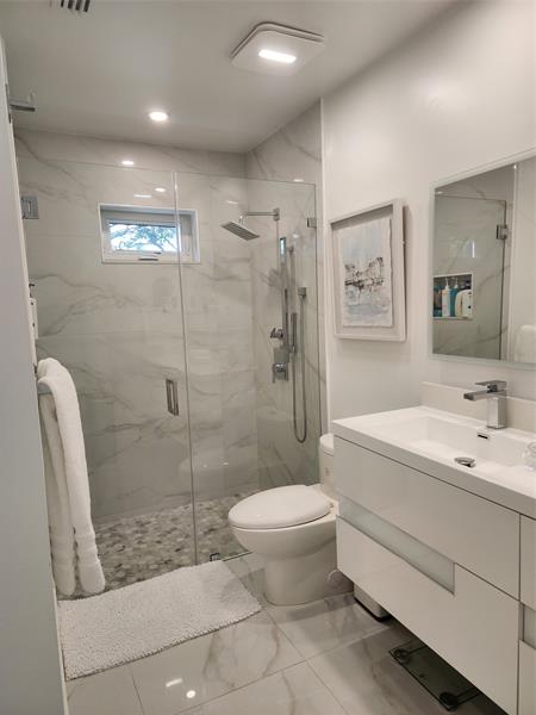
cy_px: 358
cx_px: 268
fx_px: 475
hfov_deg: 58.9
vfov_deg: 73.9
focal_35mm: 23
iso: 100
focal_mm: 6.4
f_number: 1.8
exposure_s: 1/120
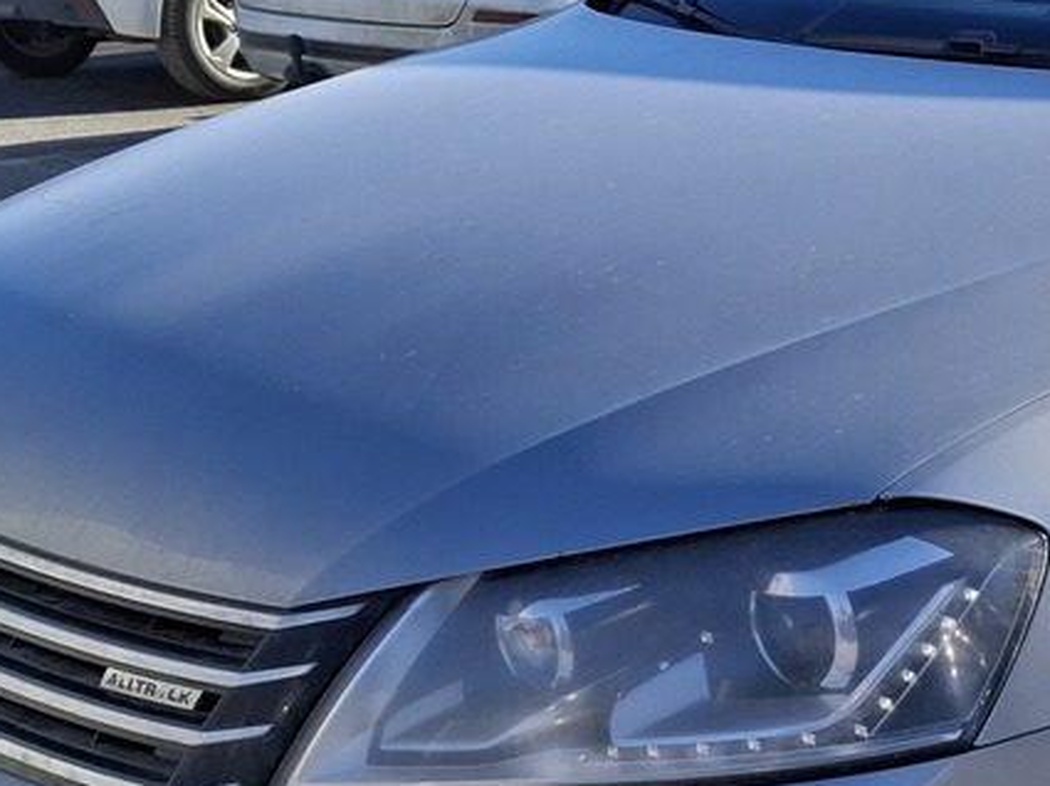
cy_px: 522
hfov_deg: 23.9
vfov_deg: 18.8
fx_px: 2364
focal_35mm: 78
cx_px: 1052
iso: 50
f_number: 1.8
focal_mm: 5.54
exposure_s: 1/1577
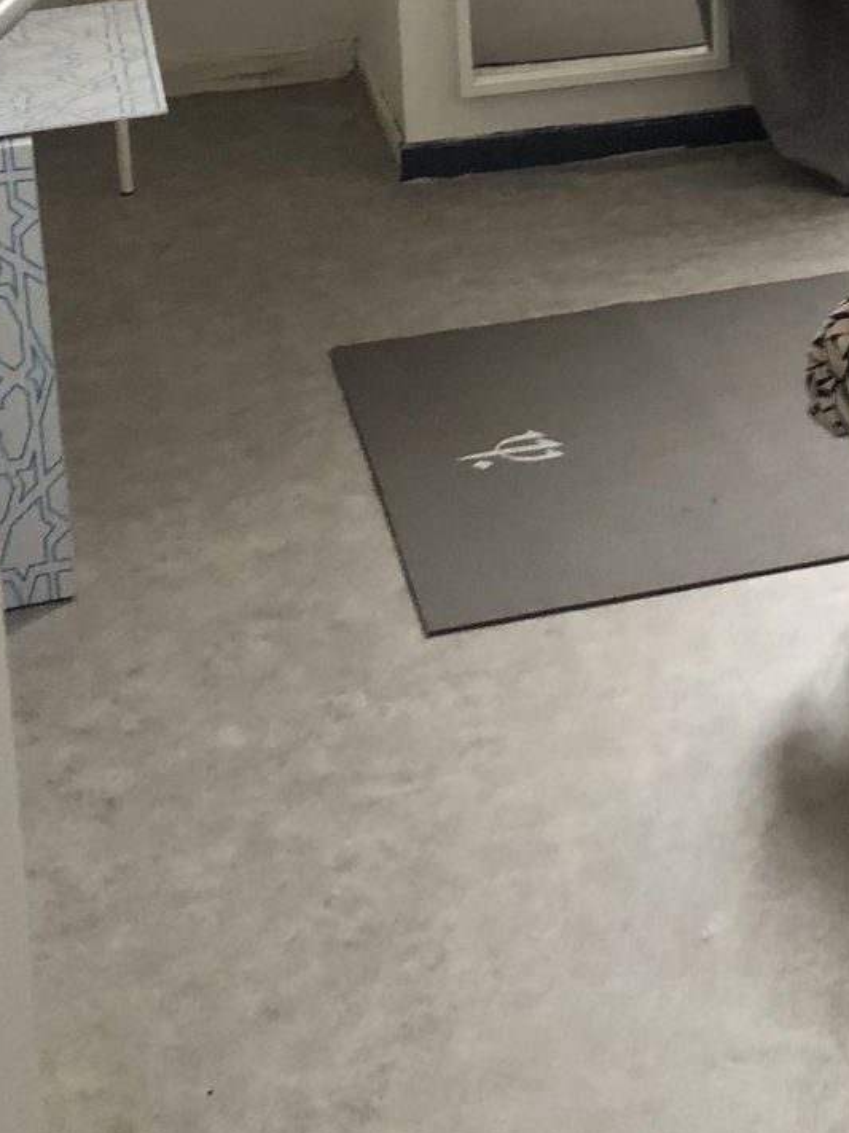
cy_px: -90
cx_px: 1096
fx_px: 2748
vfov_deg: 22.1
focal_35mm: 84
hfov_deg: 16.6
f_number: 1.8
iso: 40
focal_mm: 3.99
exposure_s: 1/24
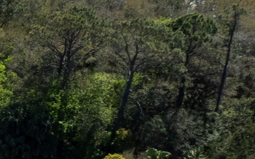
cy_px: 227
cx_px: -500
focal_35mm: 175
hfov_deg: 9.5
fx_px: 1216
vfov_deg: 7.4
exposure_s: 1/2500
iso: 100
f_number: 2.8
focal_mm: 12.29
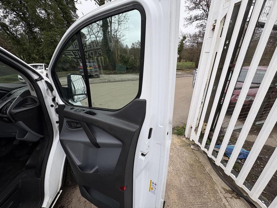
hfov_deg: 102.1
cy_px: 104
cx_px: 138
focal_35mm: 14
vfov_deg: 85.7
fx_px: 112
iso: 40
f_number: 2.2
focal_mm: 2.22
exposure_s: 1/224
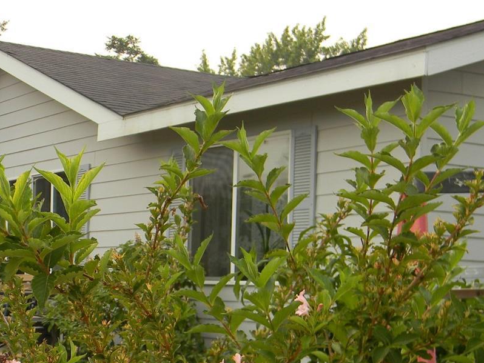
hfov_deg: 24.9
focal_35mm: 77
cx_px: 102
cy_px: 276
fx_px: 1077
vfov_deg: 19.0
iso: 80
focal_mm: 7.3
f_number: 3.8
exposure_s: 1/394
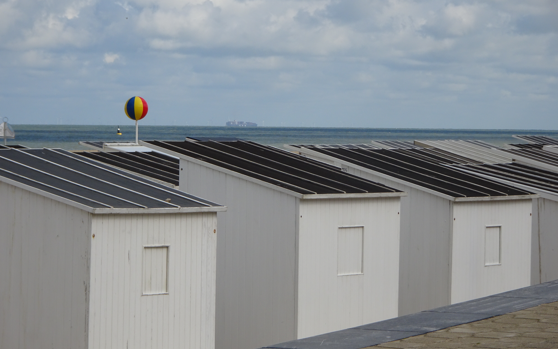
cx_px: 279
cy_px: 200
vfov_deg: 8.9
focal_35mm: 148
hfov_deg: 14.1
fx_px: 2251
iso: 80
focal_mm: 23.73
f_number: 5.6
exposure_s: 1/500
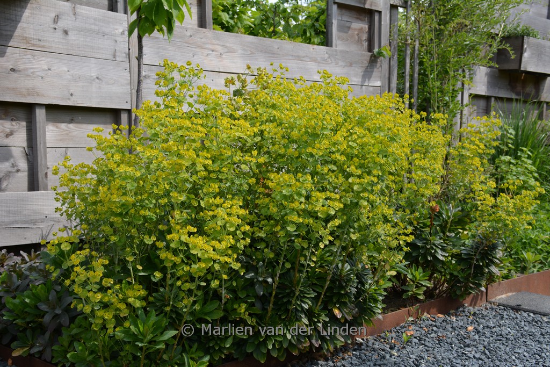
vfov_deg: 28.1
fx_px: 733
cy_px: 184
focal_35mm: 48
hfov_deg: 41.1
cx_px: 275
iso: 180
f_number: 8
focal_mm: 32
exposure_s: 1/250
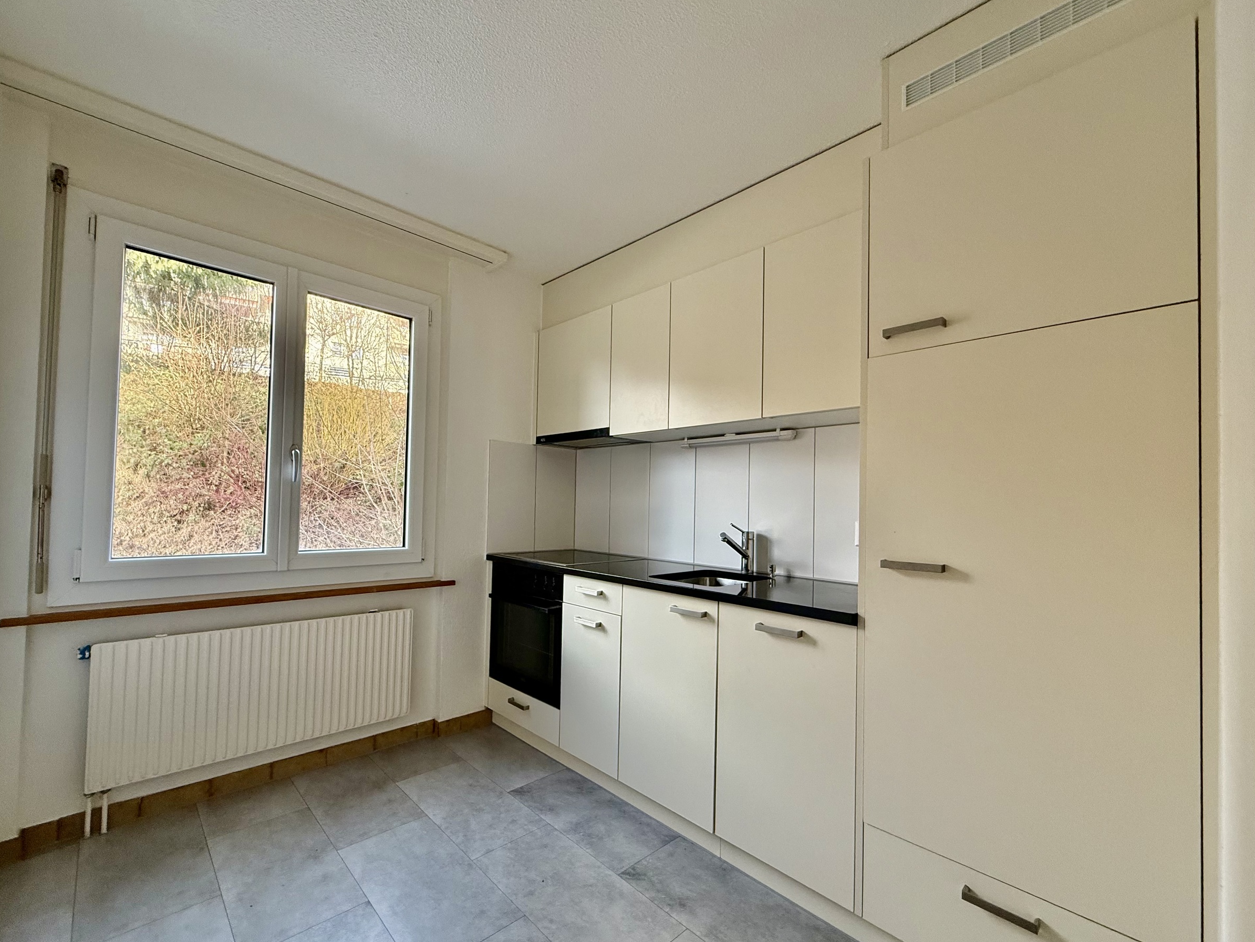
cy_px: 489
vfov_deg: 81.7
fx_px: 544
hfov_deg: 98.1
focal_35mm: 15
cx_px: 612
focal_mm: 2.22
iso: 200
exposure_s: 1/99
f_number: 2.2
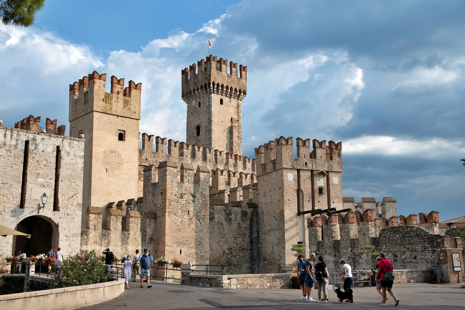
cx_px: 232
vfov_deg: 34.2
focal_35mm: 39
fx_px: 504
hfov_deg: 49.6
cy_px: 155
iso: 200
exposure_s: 1/320
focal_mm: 26
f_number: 7.1
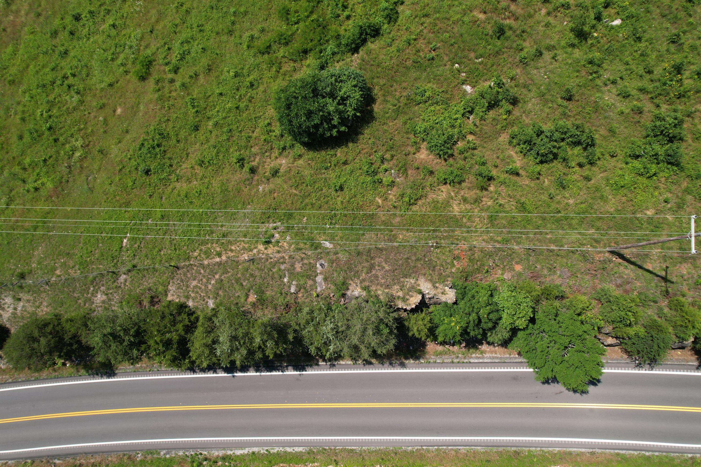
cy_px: 234
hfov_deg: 78.6
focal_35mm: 22
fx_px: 428
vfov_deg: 57.2
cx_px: 350
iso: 100
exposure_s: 1/180
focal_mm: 8.38
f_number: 2.8
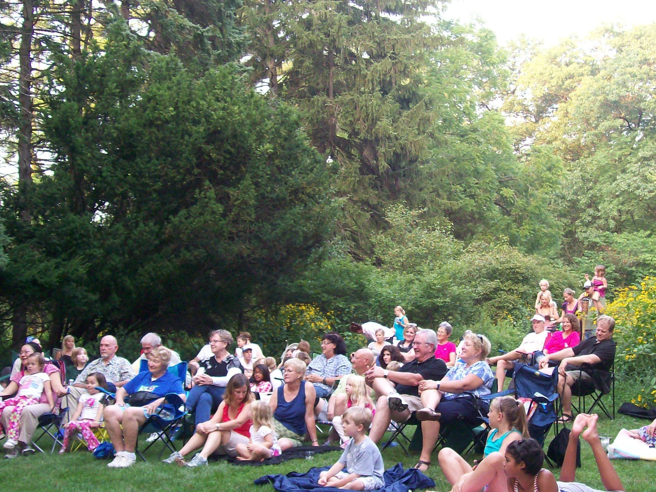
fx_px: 929
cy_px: 249
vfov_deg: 29.7
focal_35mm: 49
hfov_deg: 38.8
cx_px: 380
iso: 140
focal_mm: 6
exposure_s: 1/64
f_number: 2.7
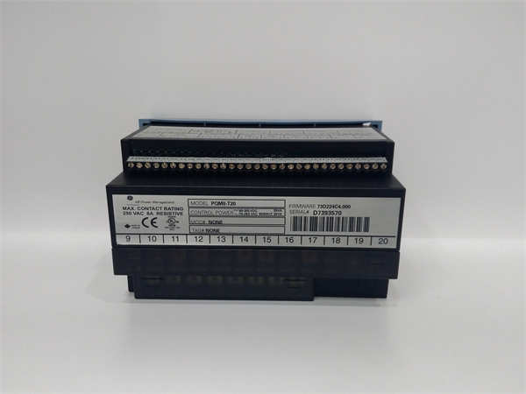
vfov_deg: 51.4
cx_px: 263
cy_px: 197
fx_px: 410
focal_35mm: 27
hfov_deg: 65.3
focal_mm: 3.79
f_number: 2
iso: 285
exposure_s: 1/33
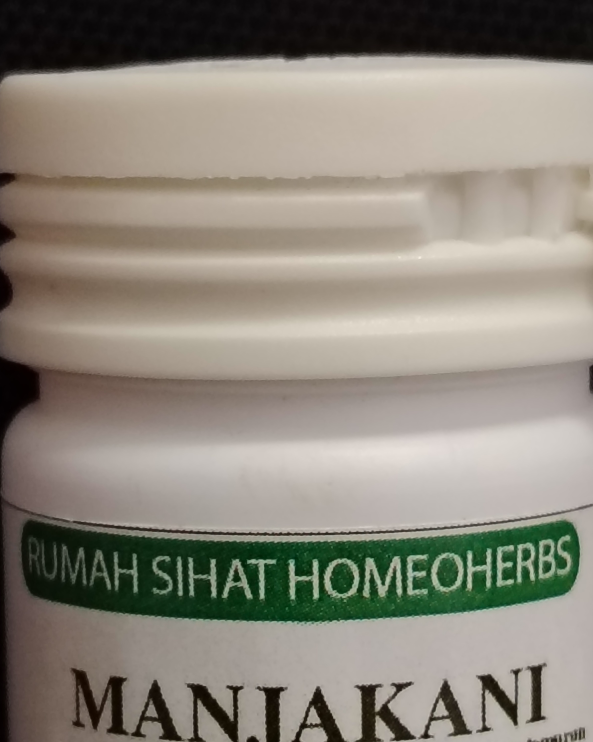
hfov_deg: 12.4
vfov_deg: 15.5
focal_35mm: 124
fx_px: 2721
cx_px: 347
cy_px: 535
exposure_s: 1/33.3
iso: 2772
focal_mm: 5.25
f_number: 1.75
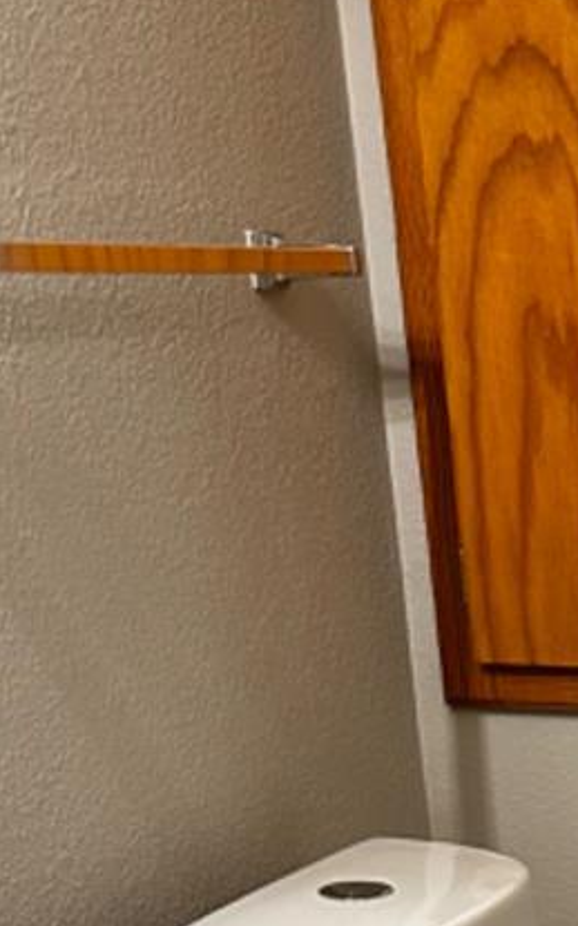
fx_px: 2321
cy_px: 1357
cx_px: 1144
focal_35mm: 92
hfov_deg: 12.5
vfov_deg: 19.8
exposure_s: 1/60
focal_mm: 6.86
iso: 320
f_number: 1.78
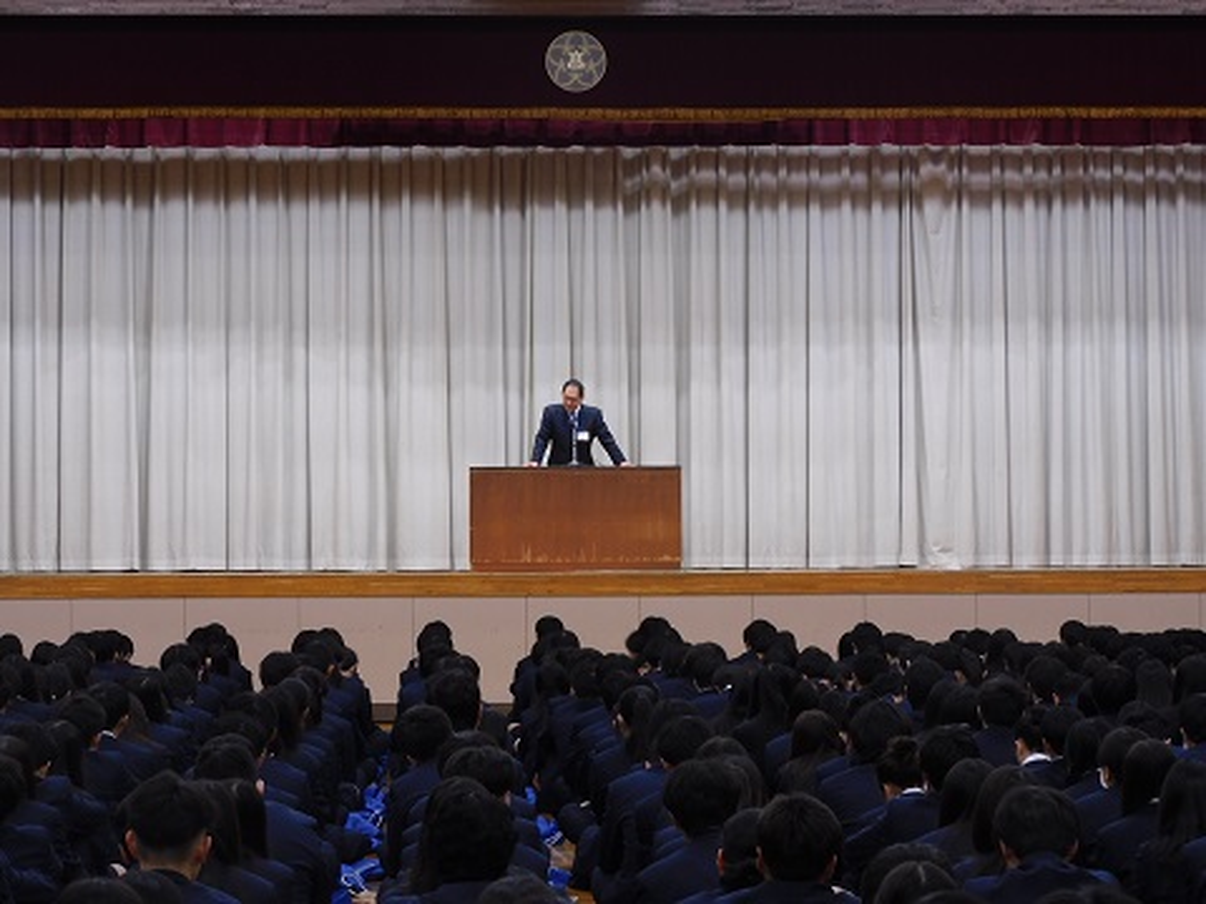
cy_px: 452
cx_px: 603
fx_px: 4355
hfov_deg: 15.8
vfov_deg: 11.9
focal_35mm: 125
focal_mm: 22.4
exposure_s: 1/8
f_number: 5
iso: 125
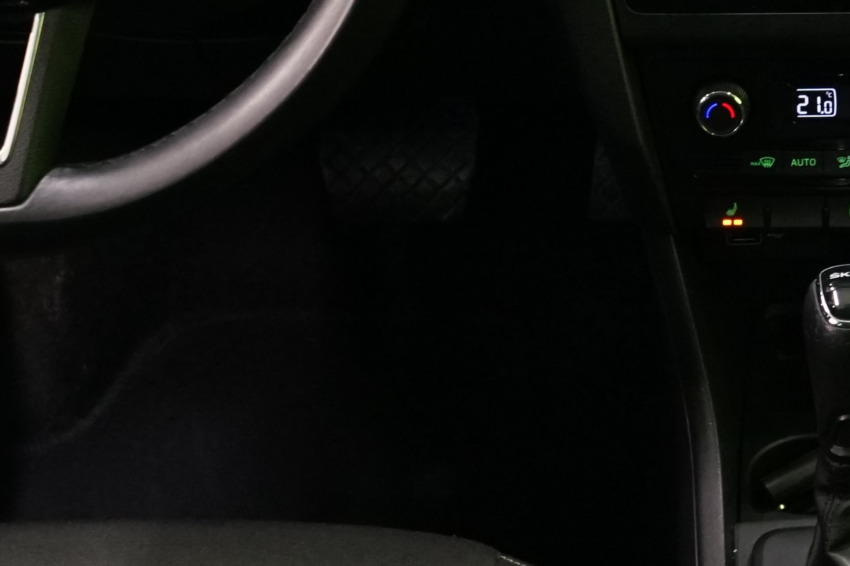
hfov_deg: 18.7
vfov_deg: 12.8
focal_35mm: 107
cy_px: 179
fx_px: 2526
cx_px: 818
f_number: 5.6
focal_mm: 30
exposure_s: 1/20
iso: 2500
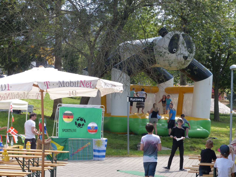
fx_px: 764
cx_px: 118
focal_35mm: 112
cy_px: 88
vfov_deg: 13.2
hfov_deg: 17.6
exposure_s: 1/320
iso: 100
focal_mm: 20.1
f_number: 4
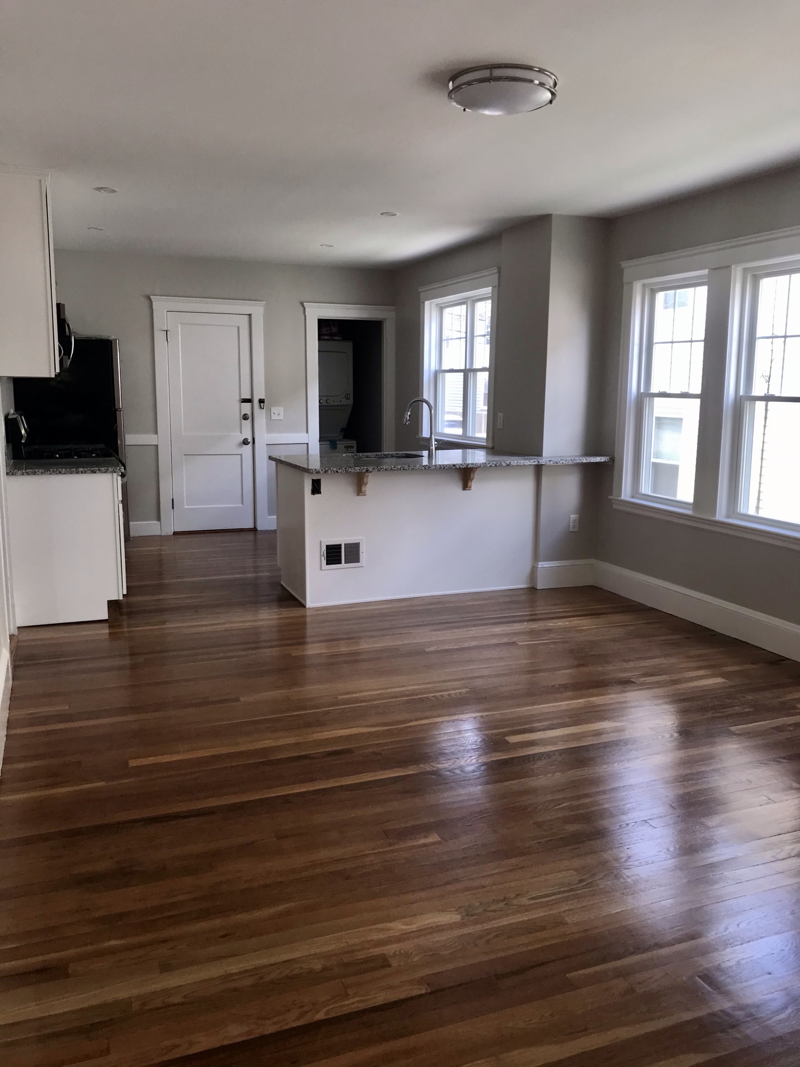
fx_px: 863
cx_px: 400
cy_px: 534
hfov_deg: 49.7
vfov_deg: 63.4
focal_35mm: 28
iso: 20
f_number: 1.8
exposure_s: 1/83
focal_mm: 3.99
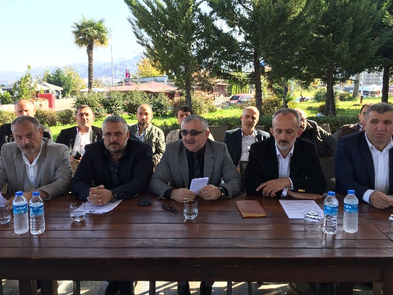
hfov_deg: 59.9
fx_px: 341
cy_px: 147
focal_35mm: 30
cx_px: 200
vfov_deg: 46.8
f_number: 2.2
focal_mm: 4.15
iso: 32
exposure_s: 1/193
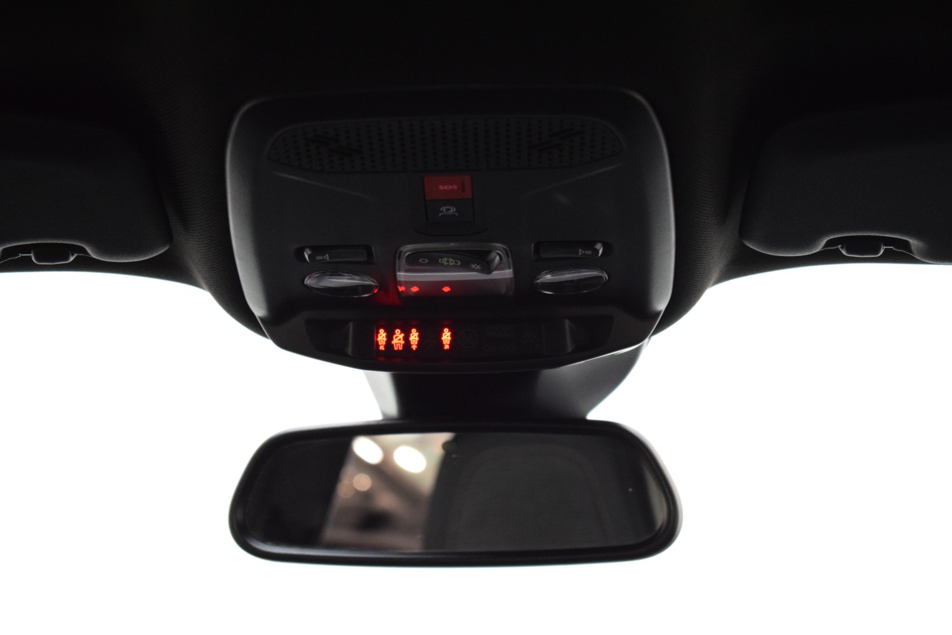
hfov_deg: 24.6
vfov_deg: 16.6
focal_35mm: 82
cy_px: 318
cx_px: 476
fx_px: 2181
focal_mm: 55
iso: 2500
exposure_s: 1/60
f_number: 5.6
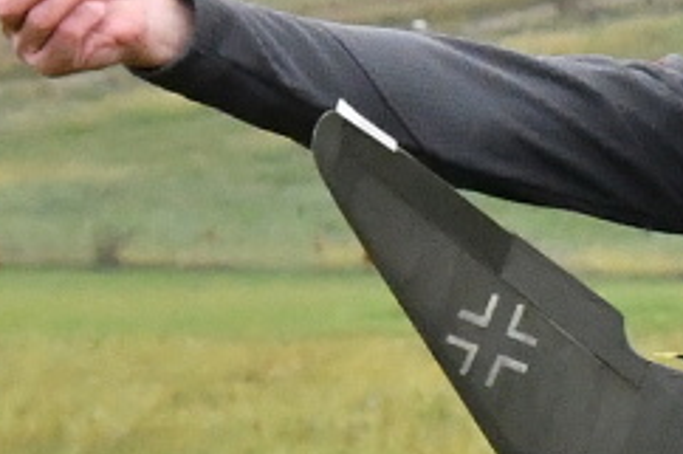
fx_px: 7527
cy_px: 262
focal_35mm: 397
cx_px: 770
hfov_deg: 5.2
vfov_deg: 3.5
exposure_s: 1/400
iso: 3200
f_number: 10
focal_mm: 80
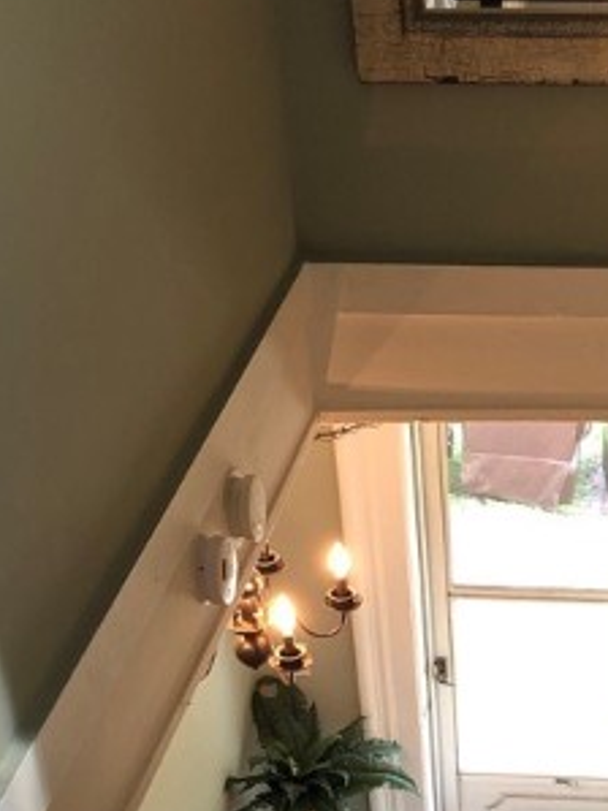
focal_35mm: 72
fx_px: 1687
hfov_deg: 20.0
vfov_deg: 26.1
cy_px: 738
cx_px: 556
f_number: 1.8
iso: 50
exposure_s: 1/15
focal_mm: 3.99
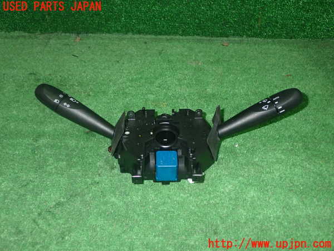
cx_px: 167
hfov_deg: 51.4
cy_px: 126
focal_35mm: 36
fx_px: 347
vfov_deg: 39.7
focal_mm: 6.37
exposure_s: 1/40
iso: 500
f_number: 7.1
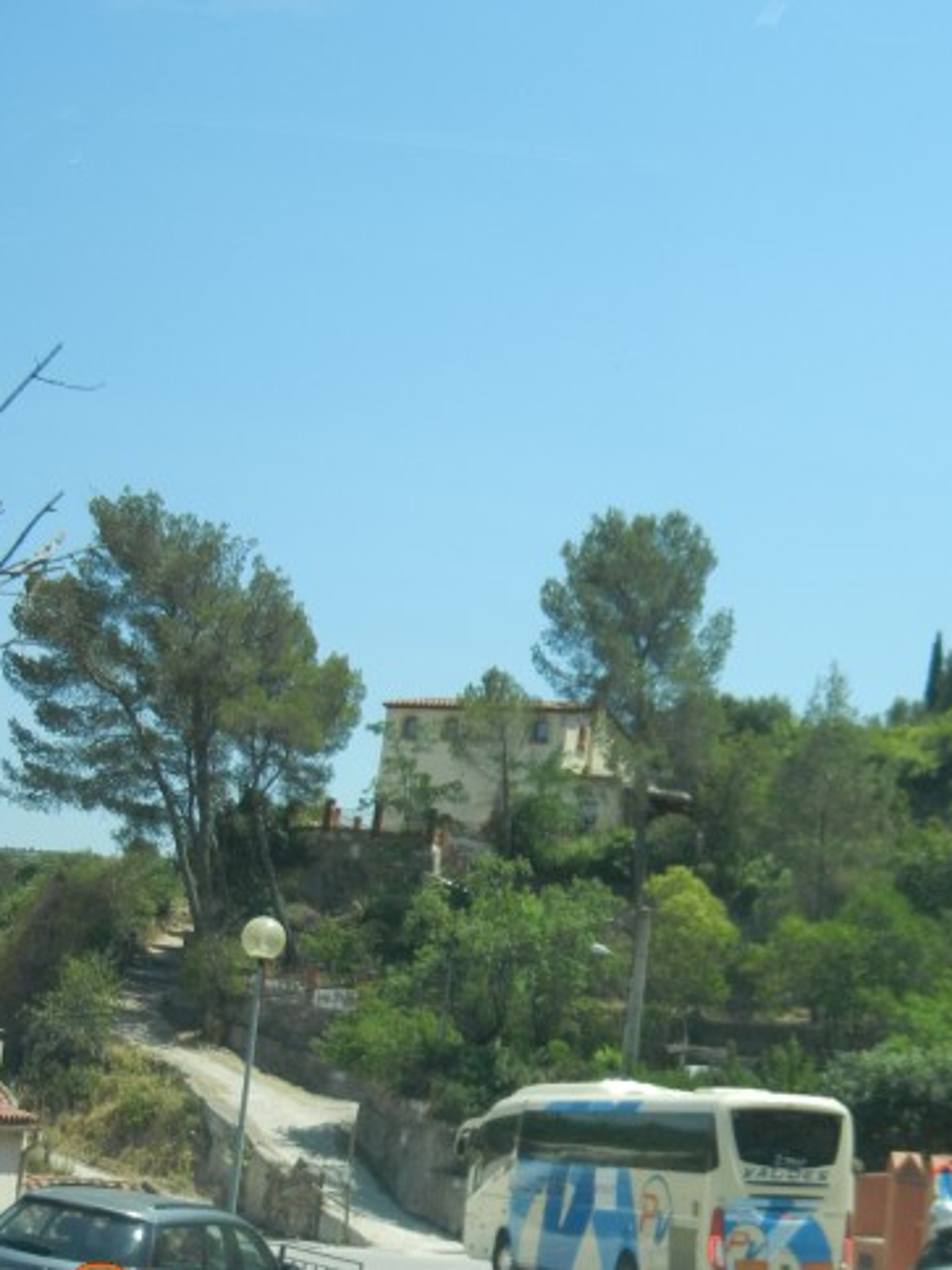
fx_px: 1980
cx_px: 698
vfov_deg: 35.1
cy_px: 874
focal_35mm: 54
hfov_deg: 26.7
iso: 160
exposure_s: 1/254
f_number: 7.2
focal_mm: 6.2
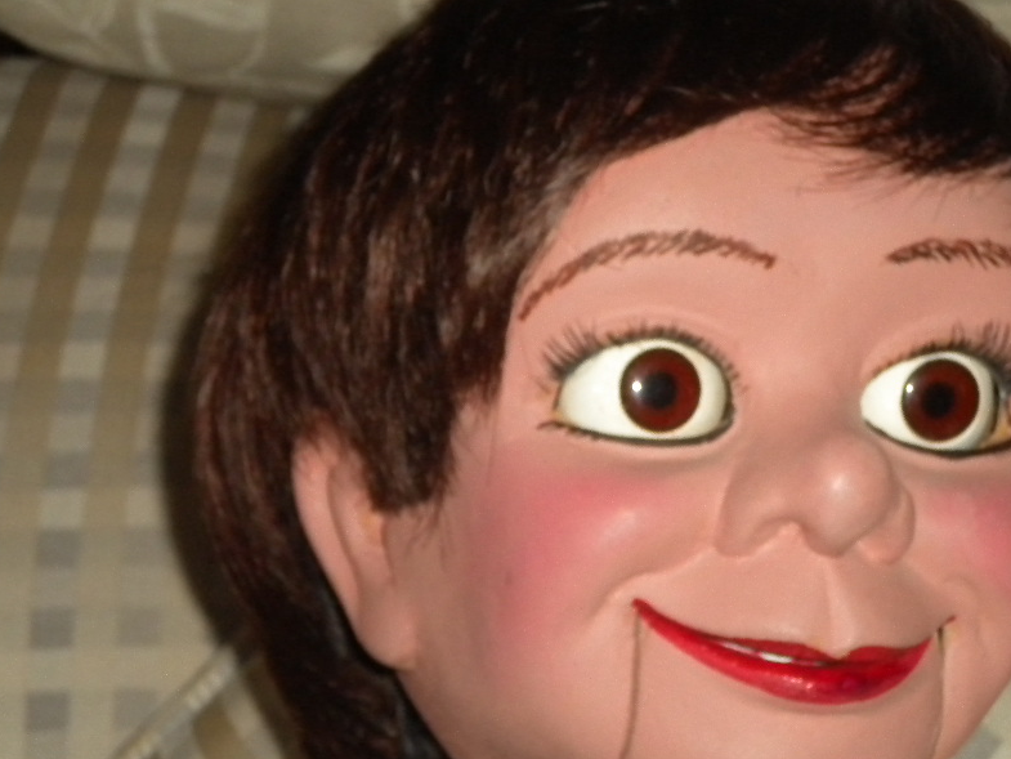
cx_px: 645
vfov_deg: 10.8
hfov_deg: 14.4
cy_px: 421
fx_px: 4002
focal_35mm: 137
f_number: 5.9
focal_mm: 18.9
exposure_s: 1/60
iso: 400
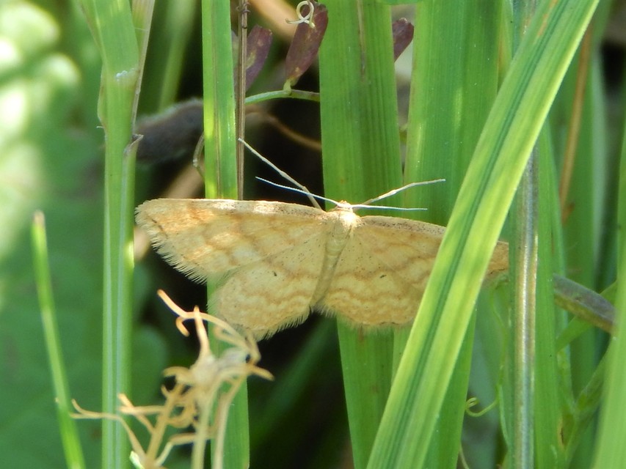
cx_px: 313
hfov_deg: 7.9
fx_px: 4522
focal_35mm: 250
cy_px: 234
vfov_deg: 5.9
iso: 125
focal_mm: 44.9
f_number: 5.6
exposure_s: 1/80
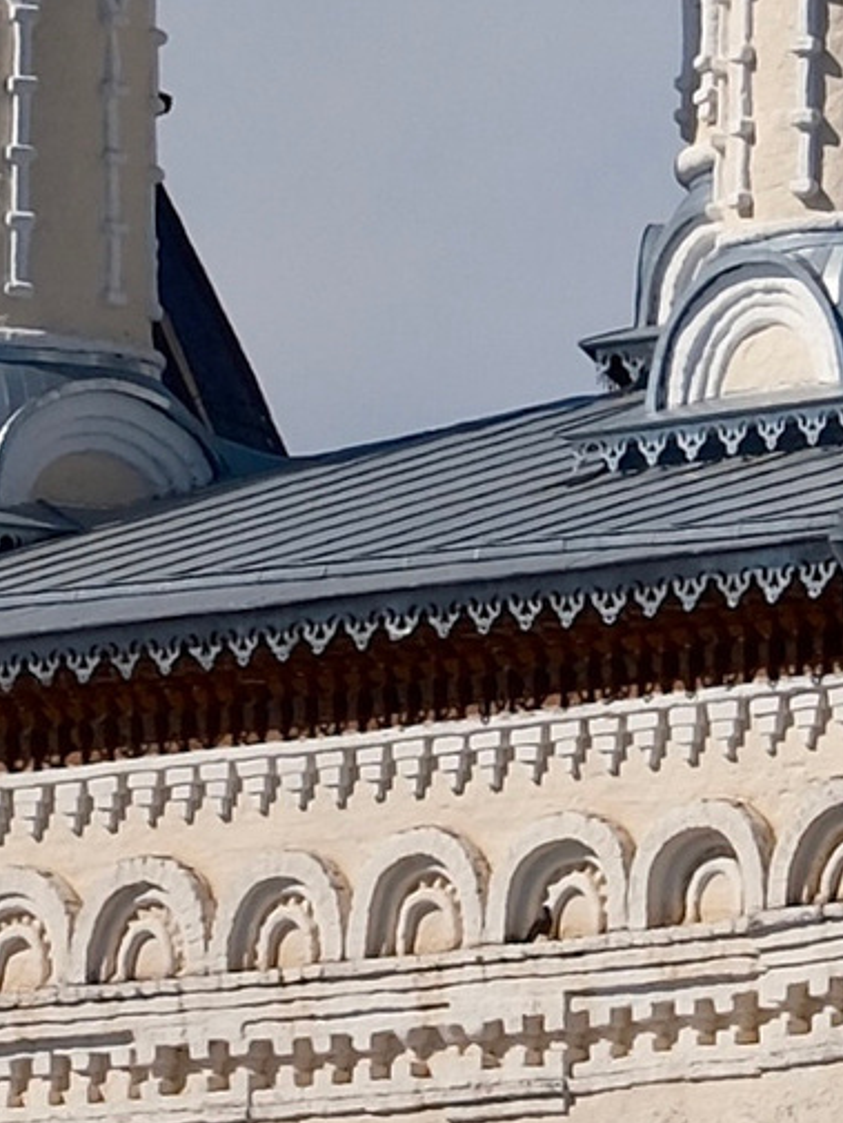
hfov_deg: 2.6
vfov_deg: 3.5
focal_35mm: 563
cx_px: 772
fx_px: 18273
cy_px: 280
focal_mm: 51.6
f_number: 8
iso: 160
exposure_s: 1/1000
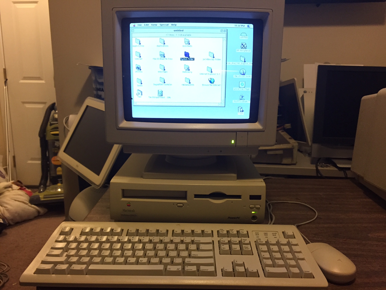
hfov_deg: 61.7
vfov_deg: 48.2
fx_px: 323
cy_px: 145
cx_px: 193
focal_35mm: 29
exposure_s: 1/30
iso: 160
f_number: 2.2
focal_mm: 4.15
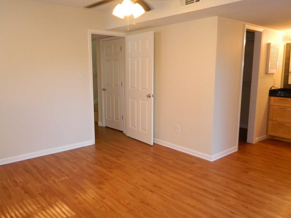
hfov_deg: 63.4
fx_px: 236
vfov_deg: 49.8
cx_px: 137
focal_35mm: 28
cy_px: 111
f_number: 3.1
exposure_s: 1/30
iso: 200
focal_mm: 4.5
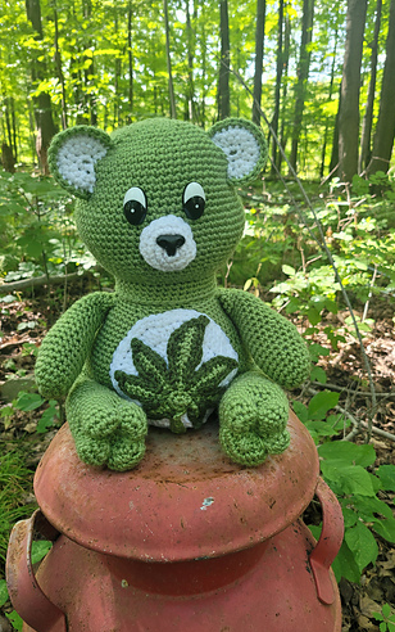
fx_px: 482
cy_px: 320
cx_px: 208
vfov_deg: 66.4
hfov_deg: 44.6
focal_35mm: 28
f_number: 1.8
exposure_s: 1/120
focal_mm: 5.4
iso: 100
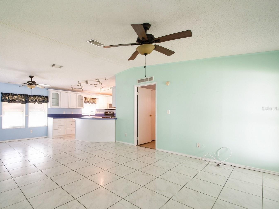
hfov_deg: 90.3
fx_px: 137
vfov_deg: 74.7
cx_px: 117
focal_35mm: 17
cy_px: 108
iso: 200
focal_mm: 10
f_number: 8
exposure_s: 1/2
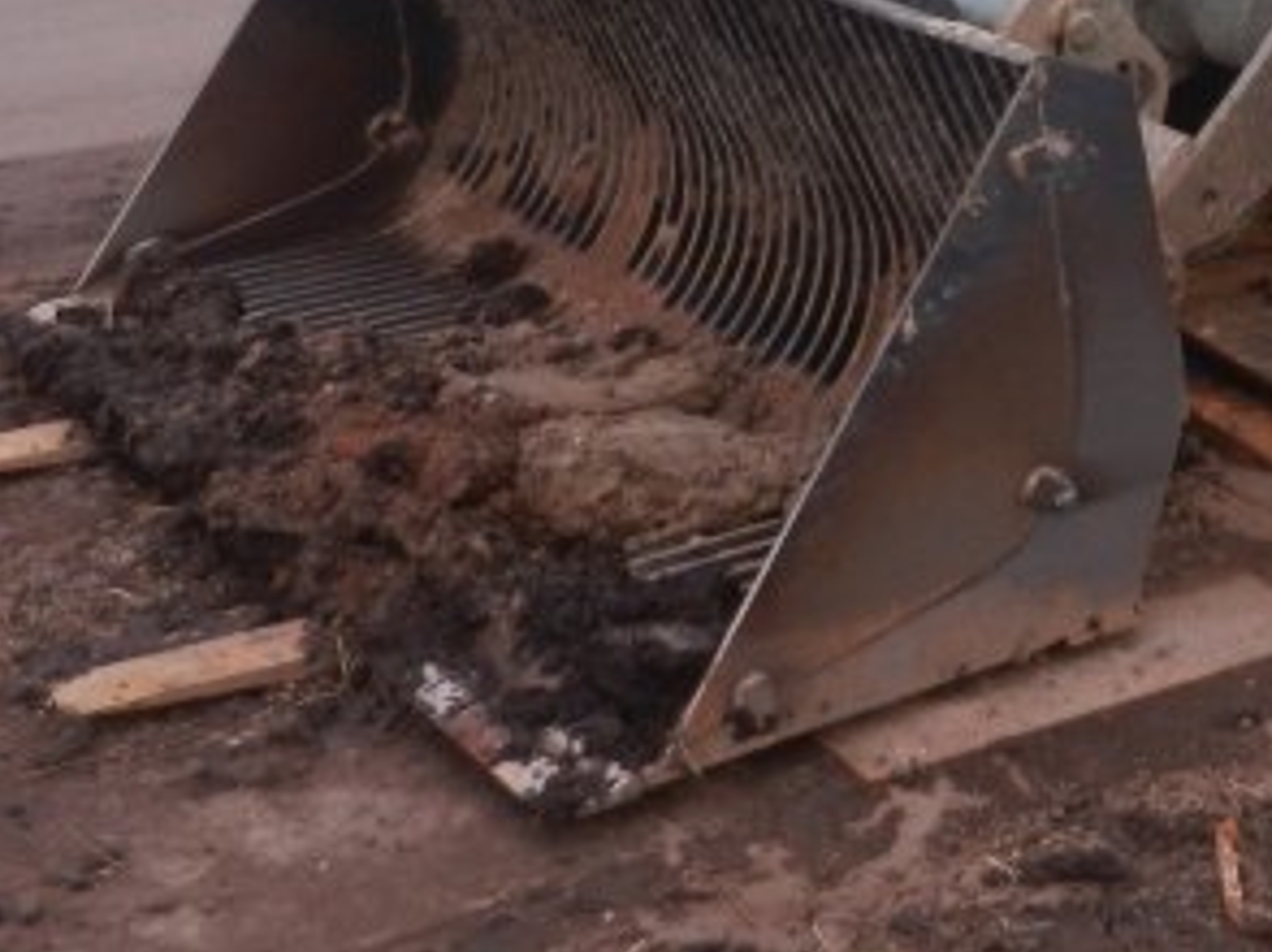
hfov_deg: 23.1
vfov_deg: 17.6
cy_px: -238
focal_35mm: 79
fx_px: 2901
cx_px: 1445
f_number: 3.6
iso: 160
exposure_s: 1/160
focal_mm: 5.1
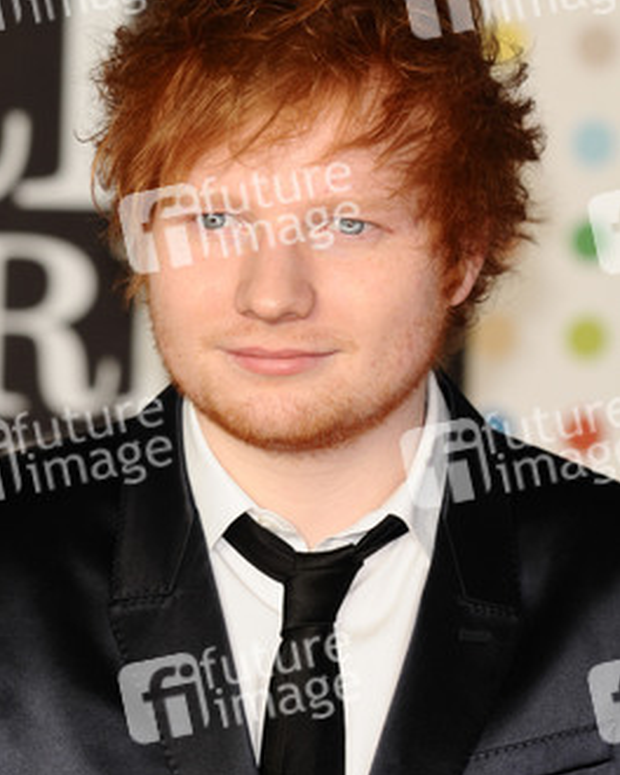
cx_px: 309
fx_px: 6458
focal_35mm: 282
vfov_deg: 6.9
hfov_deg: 5.5
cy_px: 336
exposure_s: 1/200
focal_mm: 165
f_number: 4
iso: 320
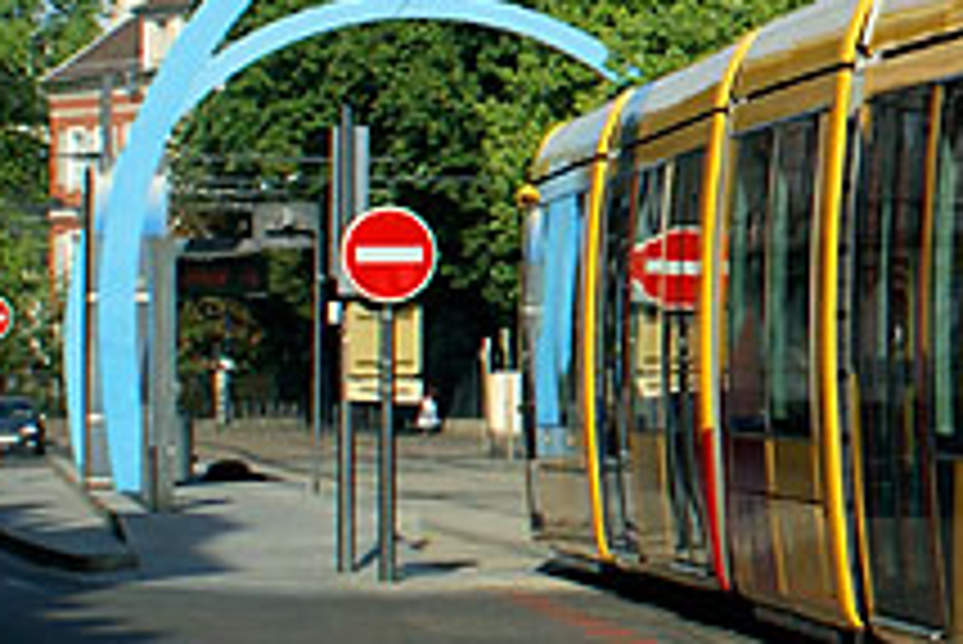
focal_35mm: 201
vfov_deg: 6.8
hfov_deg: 9.8
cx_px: 1557
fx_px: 5380
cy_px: 0
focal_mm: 28
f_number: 7.1
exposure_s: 1/500
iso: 200
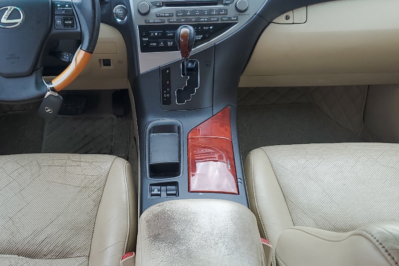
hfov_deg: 41.0
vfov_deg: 28.1
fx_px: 532
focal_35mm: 48
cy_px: 149
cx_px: 164
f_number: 1.5
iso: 50
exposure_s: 1/161
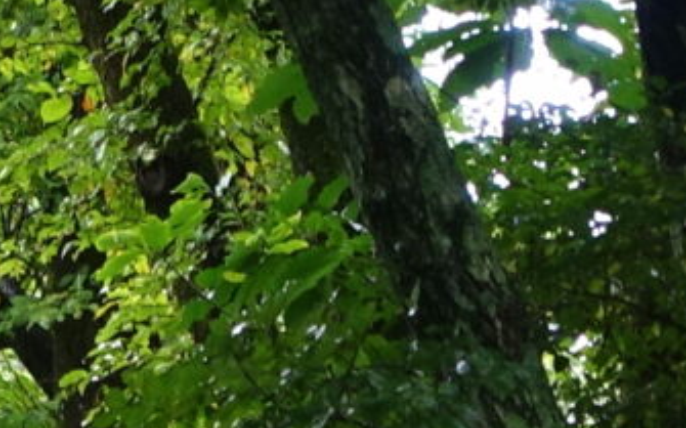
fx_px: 10184
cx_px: -1675
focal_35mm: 545
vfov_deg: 2.4
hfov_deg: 3.7
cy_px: 726
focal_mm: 25.7
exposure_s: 1/80
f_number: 2.8
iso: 125
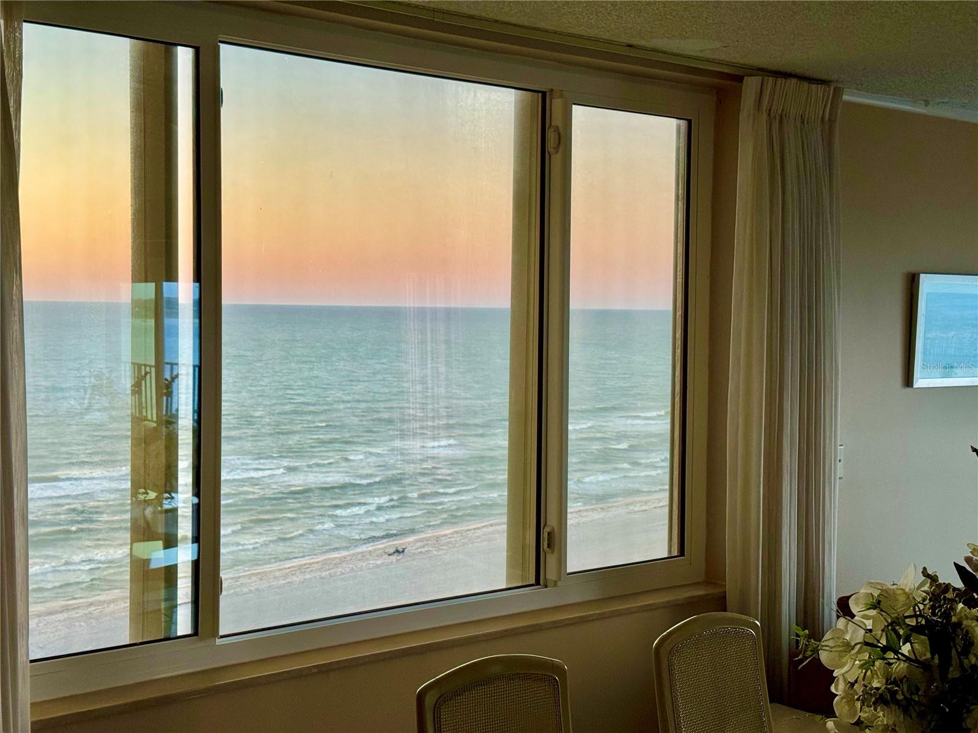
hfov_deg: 39.7
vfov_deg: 30.3
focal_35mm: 48
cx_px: 489
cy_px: 366
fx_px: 1356
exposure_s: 1/60
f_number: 1.78
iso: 250
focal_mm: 6.76
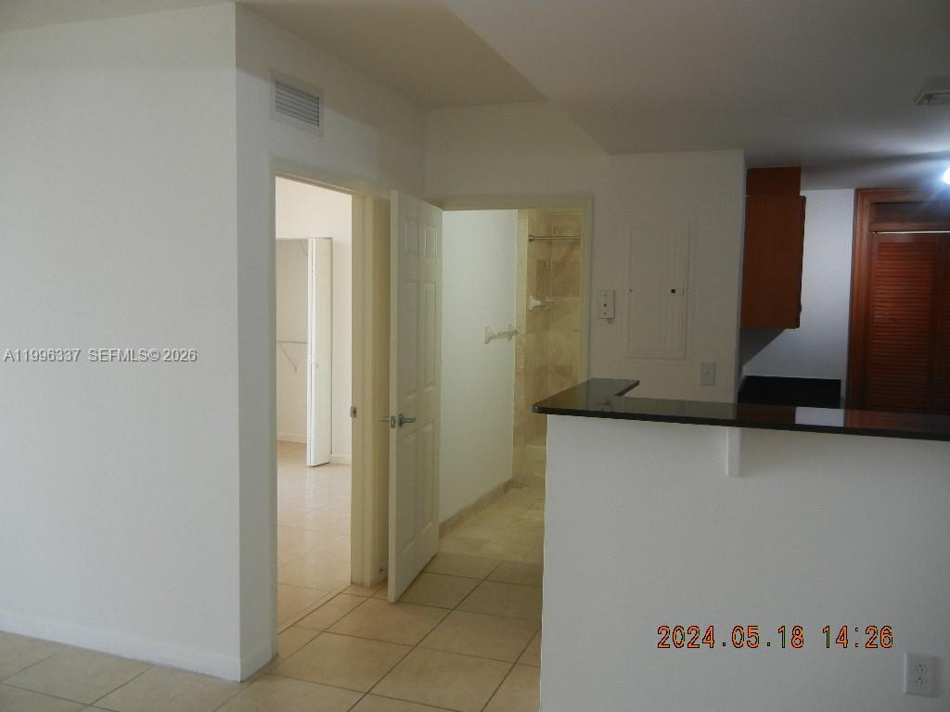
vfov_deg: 46.8
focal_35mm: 30
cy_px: 356
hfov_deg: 60.0
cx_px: 475
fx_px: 823
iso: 160
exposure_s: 1/47.2
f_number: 3.5
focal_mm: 5.4
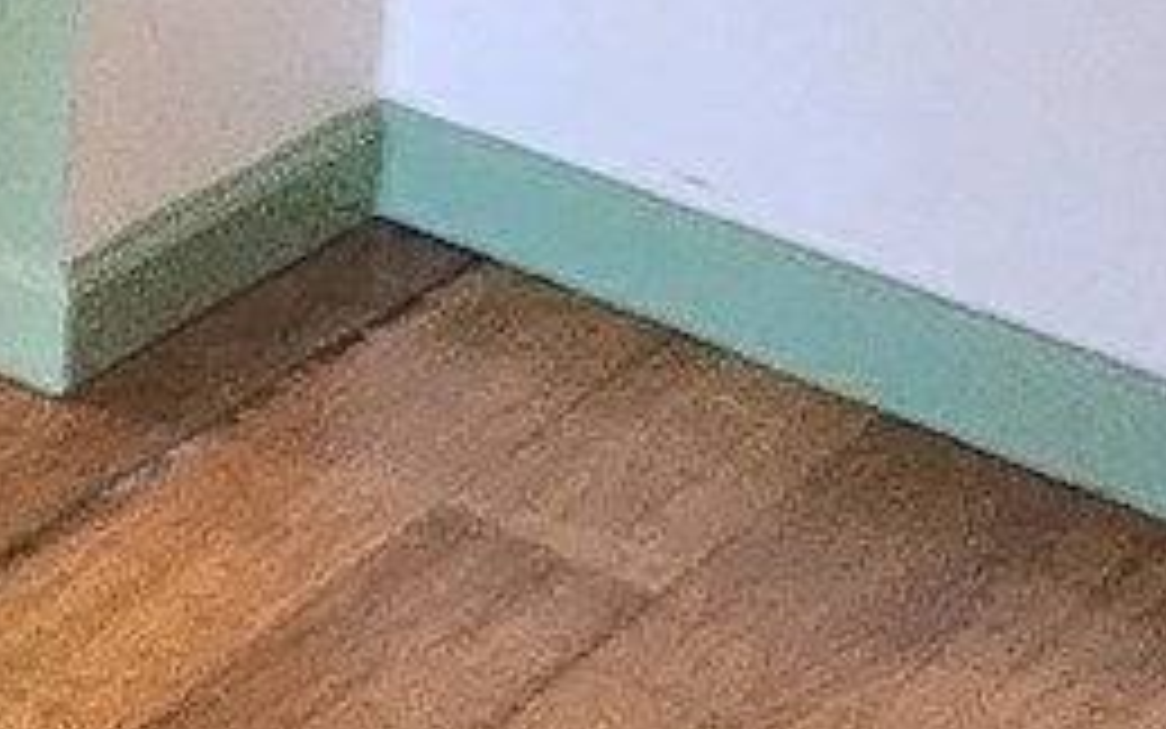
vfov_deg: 10.4
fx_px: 3464
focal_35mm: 109
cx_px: -1639
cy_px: -1030
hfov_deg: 13.7
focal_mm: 2.2
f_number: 2.2
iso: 500
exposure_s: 1/30
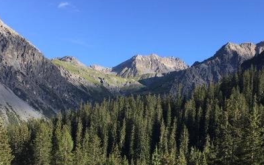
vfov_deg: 25.0
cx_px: 136
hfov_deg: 40.3
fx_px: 360
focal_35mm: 50
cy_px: 152
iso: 32
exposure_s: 1/670
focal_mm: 4.15
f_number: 2.2
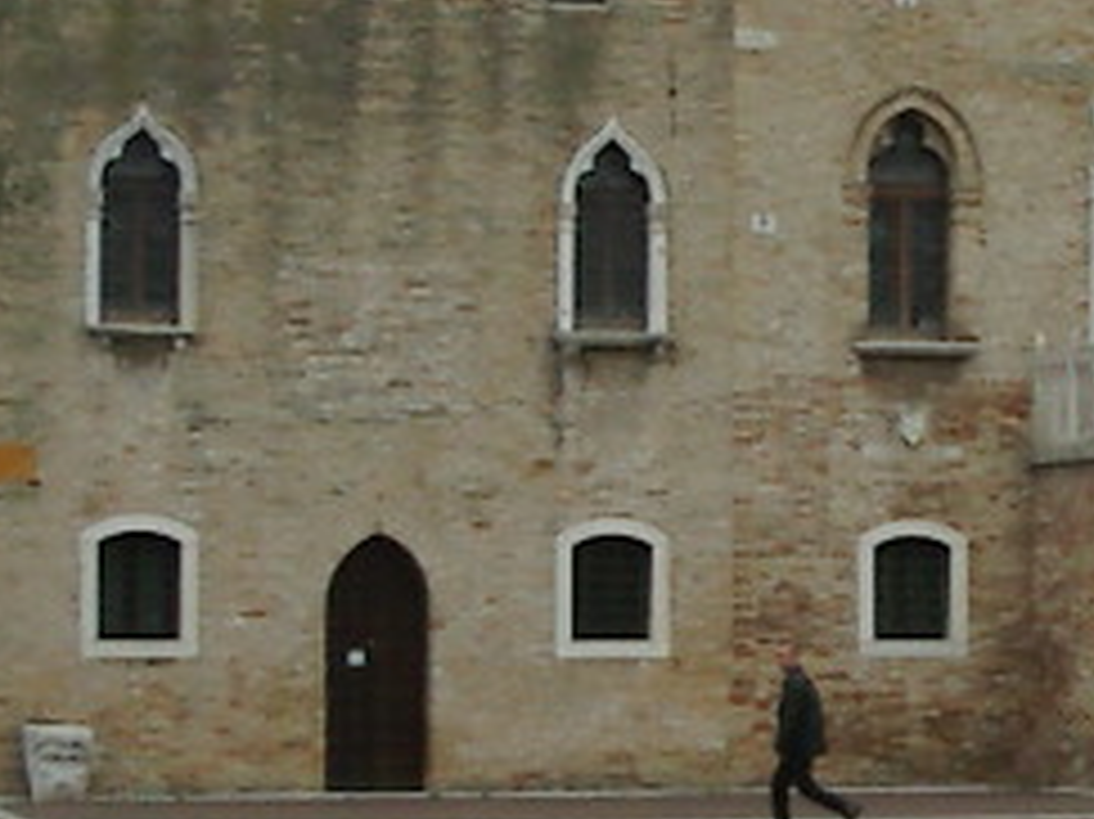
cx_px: 1058
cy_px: 342
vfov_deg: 9.3
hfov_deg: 12.2
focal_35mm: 160
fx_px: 5054
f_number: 4.8
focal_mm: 5.8
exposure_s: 1/125
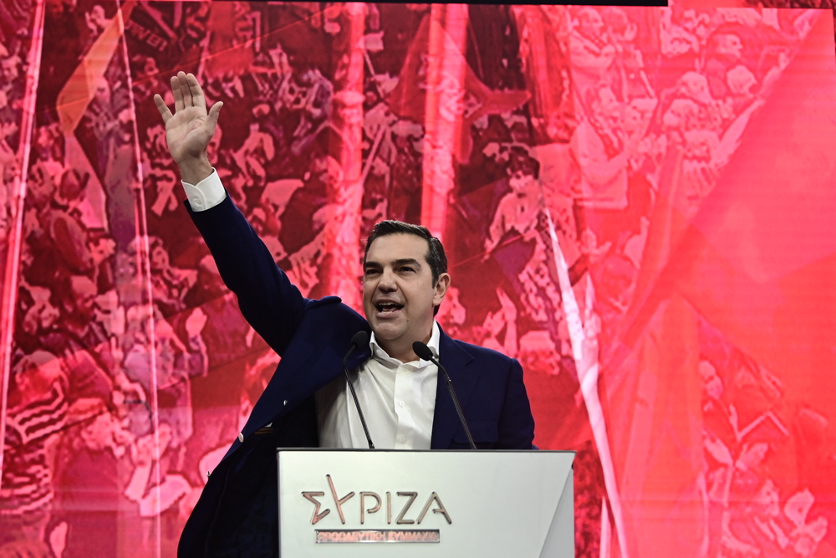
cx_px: 418
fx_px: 1161
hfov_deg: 39.6
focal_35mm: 50
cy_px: 279
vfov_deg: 27.0
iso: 2000
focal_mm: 50
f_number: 4
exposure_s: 1/800
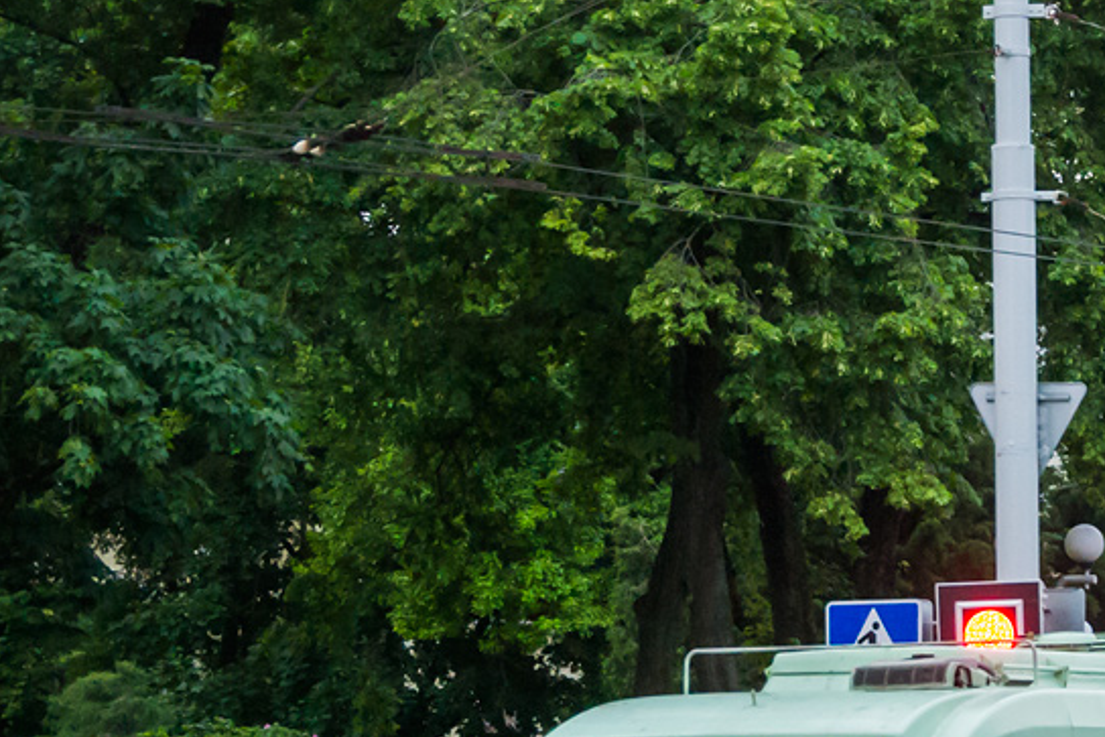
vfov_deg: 7.1
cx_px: 1042
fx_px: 5925
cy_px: 594
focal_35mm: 193
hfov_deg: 10.6
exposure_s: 1/250
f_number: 4.8
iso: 3200
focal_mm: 50
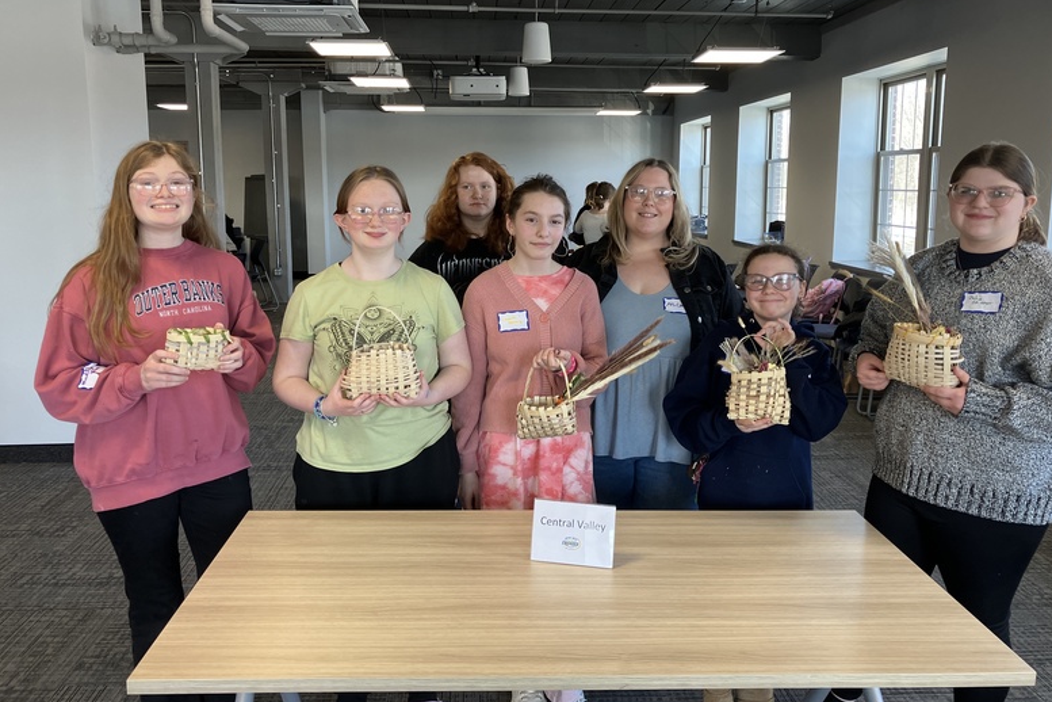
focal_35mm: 30
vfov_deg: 43.6
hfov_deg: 61.9
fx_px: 877
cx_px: 539
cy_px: 329
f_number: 1.8
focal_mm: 3.99
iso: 80
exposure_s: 1/120
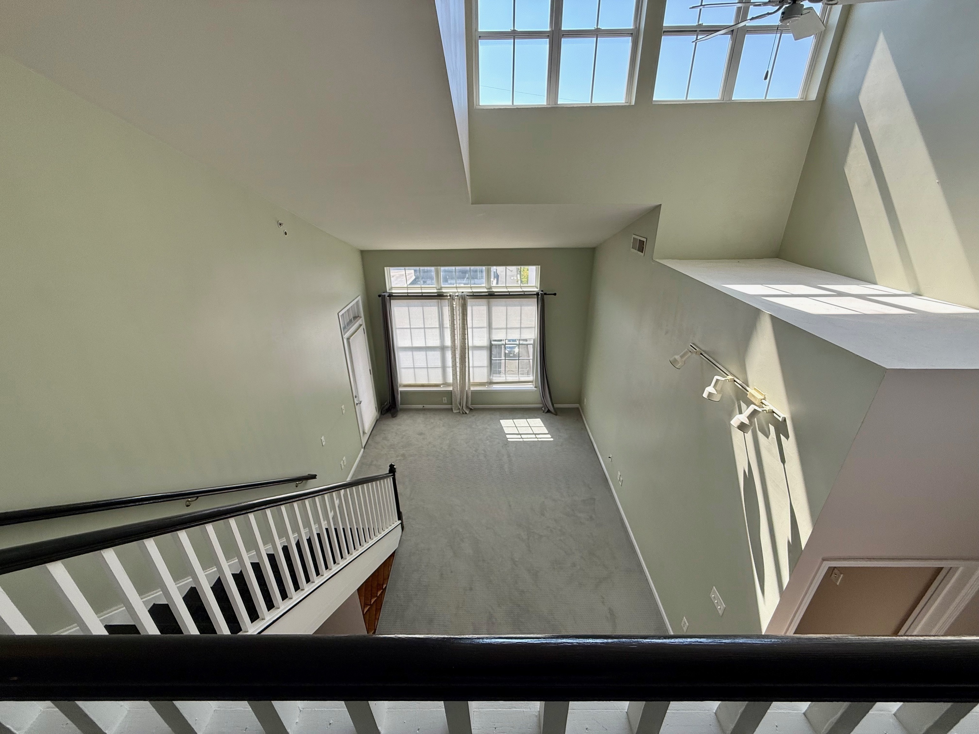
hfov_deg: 102.1
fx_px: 396
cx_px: 490
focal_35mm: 14
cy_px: 367
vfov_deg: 85.7
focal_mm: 2.22
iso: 64
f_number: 2.2
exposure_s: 1/400
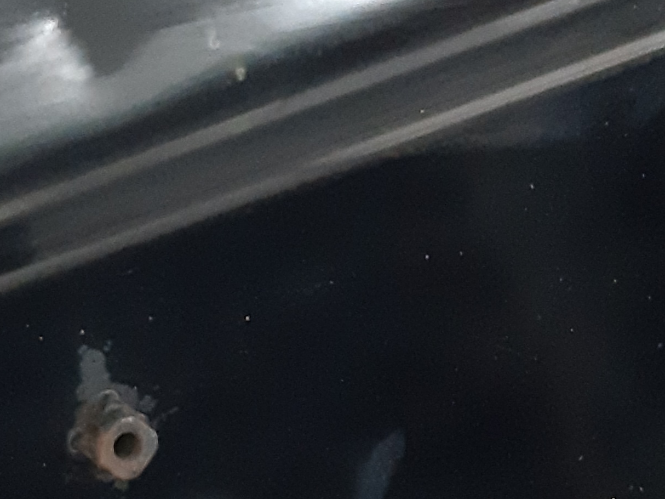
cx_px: 12
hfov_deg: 15.4
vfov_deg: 11.7
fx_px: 2420
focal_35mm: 126
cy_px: 149
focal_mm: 3.93
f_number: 1.7
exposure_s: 1/25
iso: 400
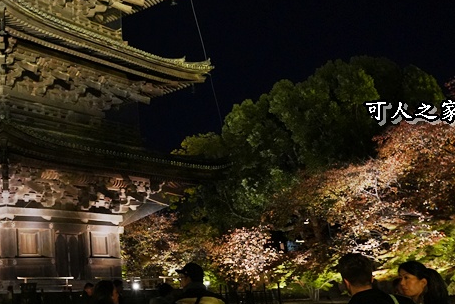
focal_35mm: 54
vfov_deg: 23.6
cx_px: 1
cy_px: -24
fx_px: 683
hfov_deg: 33.7
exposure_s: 1/50
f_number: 4
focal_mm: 24
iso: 4000
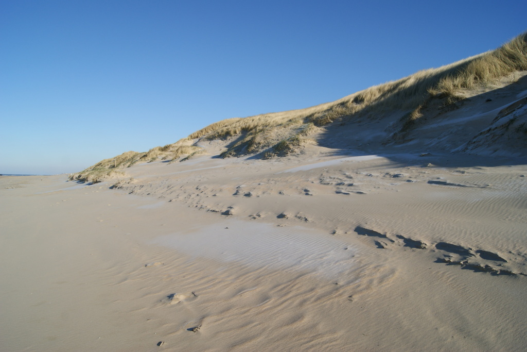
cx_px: 264
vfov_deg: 47.9
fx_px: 395
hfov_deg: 67.4
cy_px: 176
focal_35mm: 27
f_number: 10
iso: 100
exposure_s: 1/250
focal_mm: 18
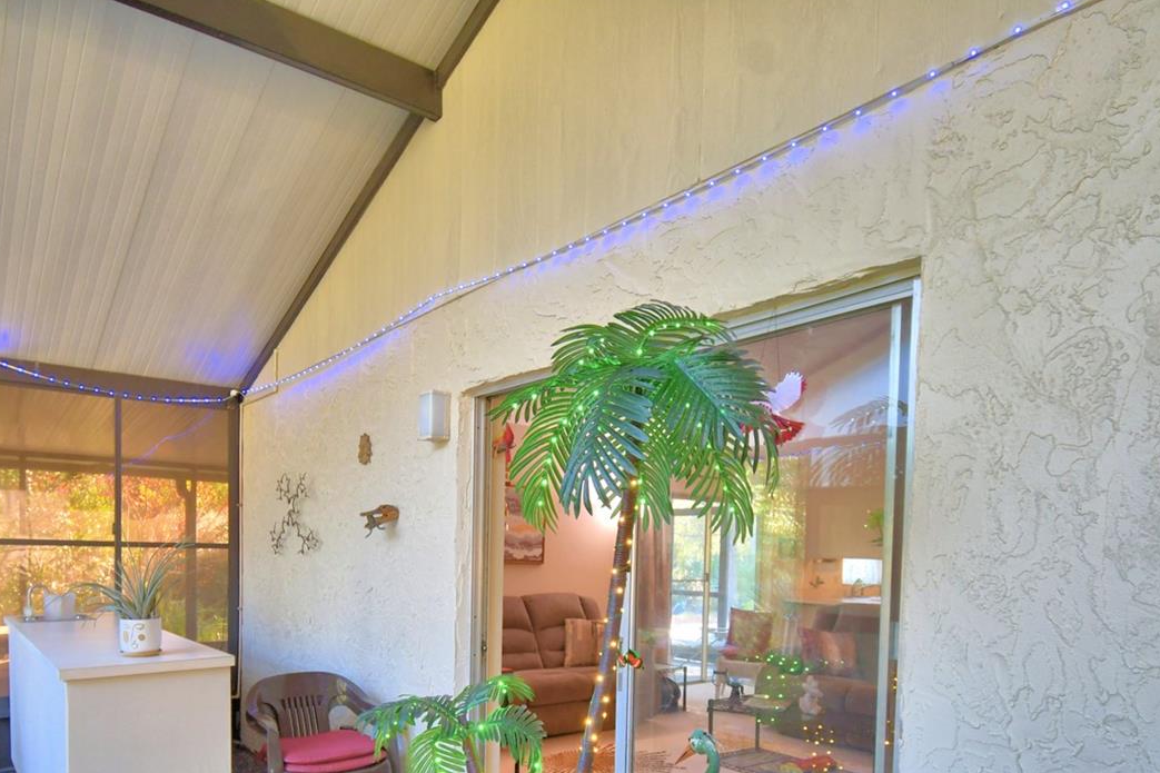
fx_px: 741
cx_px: 488
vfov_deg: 52.6
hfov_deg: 75.6
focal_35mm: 23
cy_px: 584
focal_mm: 10
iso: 400
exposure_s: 1/40
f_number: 4.5
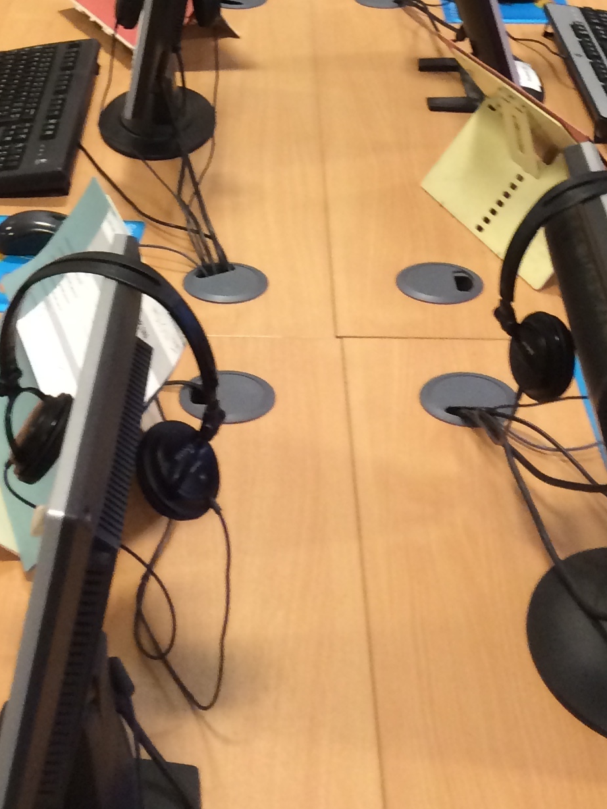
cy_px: -211
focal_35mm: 77
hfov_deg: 19.0
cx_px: 152
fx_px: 1800
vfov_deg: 22.9
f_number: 2.2
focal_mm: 4.15
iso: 160
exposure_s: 1/33
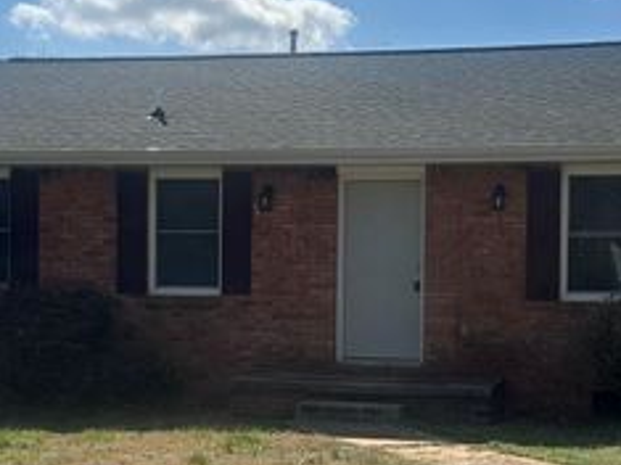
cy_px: 287
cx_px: 362
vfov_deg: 28.4
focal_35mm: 51
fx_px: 914
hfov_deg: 37.4
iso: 80
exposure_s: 1/7576
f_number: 1.78
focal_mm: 6.86
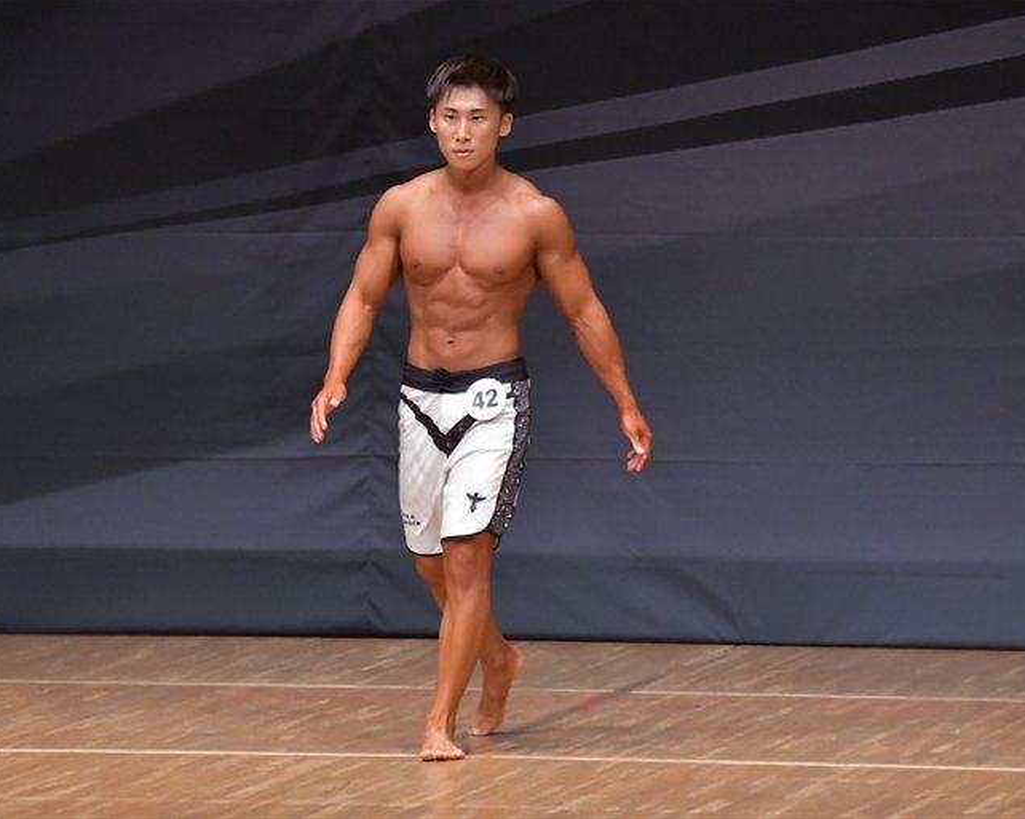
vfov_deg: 4.3
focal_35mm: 357
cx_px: 456
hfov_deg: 5.4
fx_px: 10825
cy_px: 409
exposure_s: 1/400
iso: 6400
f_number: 5.6
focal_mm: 210
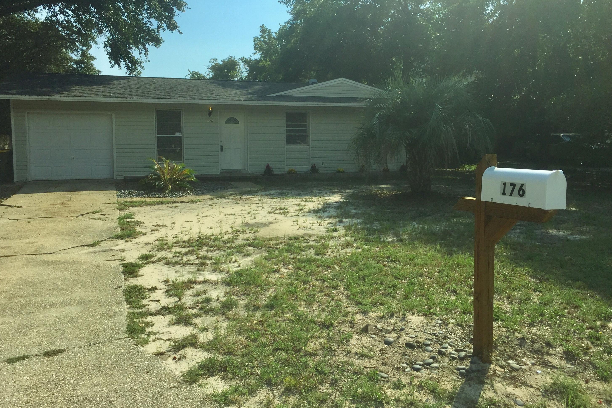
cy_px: 184
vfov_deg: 42.3
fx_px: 527
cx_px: 298
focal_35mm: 31
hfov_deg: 60.3
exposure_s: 1/3049
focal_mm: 4.15
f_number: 2.2
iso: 32
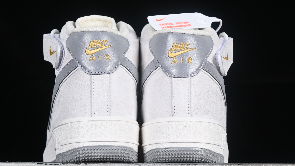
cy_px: 84
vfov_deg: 11.3
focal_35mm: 107
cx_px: 136
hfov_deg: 20.0
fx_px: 837
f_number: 8
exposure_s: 1/80
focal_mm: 50
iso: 160
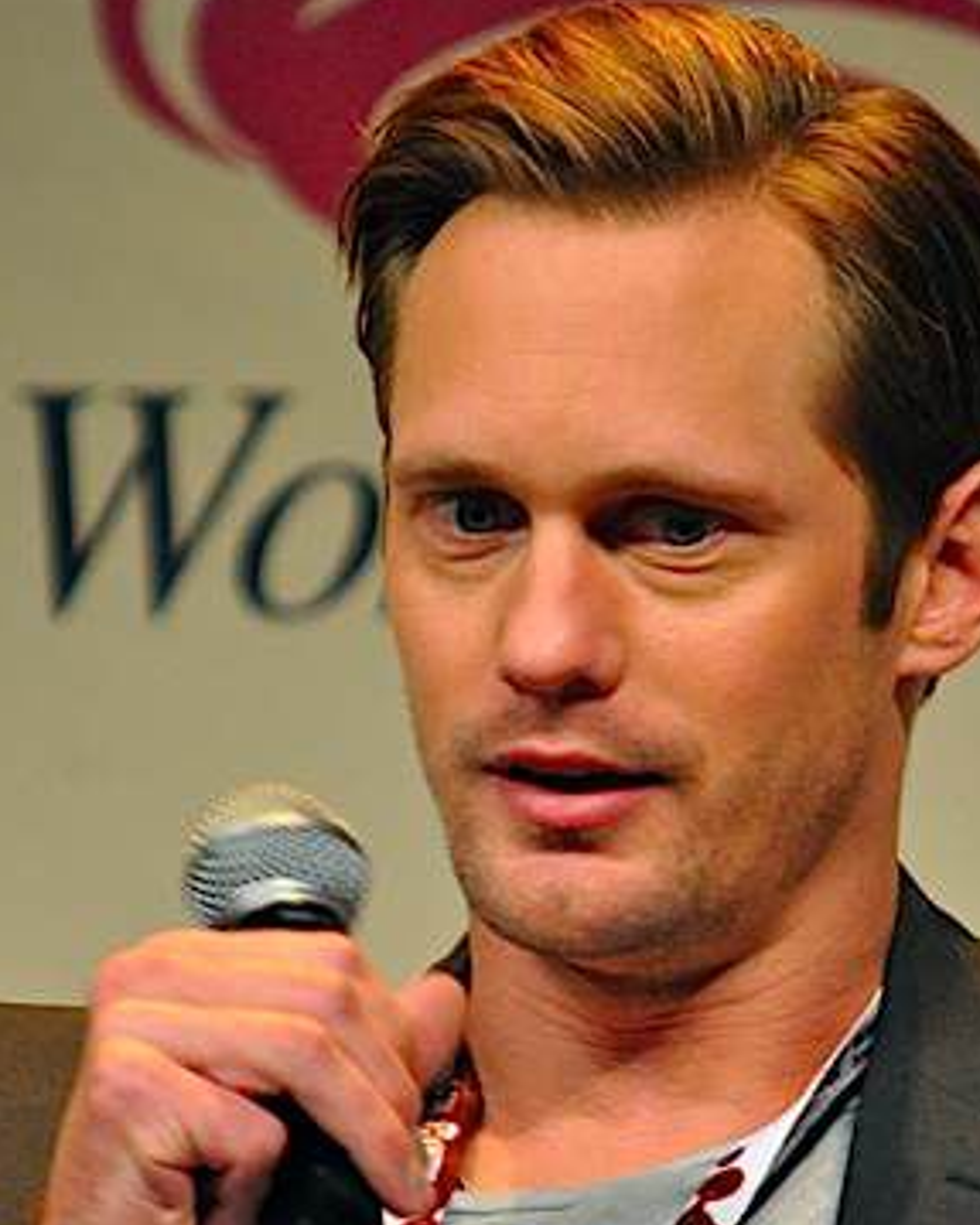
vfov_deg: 2.1
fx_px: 34058
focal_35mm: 939
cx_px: 673
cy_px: 827
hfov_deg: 1.6
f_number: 5.6
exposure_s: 1/50
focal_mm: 300
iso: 1600
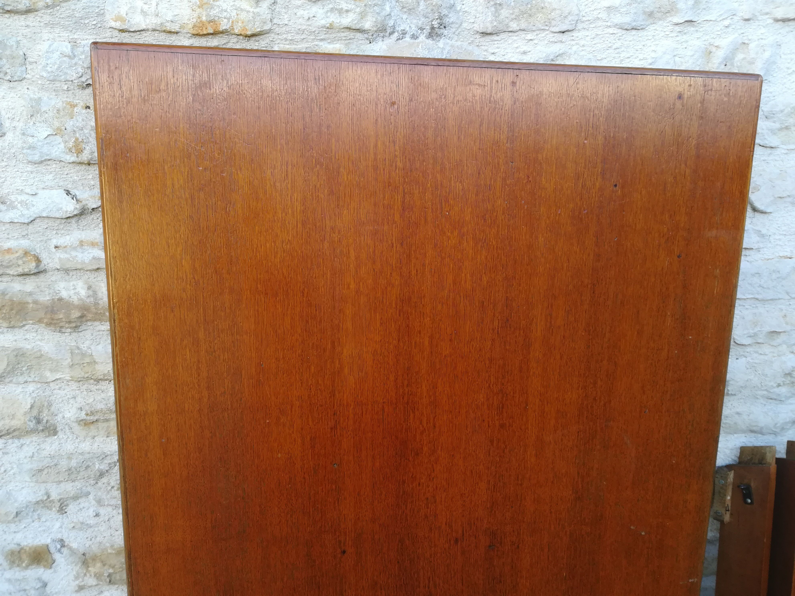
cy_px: 298
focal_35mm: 26
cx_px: 398
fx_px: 597
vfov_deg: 53.1
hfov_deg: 67.3
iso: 100
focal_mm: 3.83
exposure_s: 1/100
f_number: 2.2
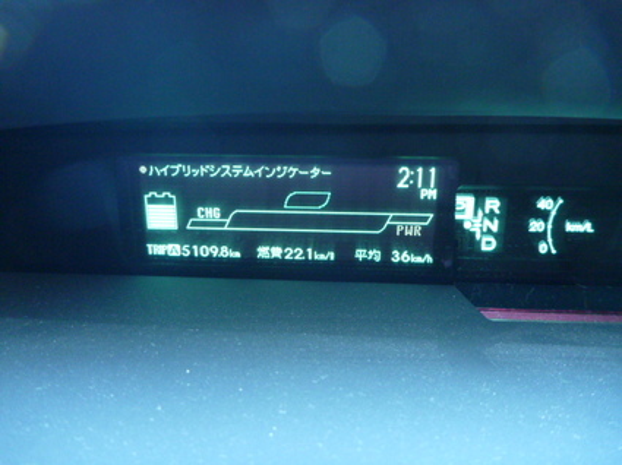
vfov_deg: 49.7
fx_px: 503
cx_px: 311
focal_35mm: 28
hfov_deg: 63.5
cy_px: 232
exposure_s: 1/6
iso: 400
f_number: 3.3
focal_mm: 4.9
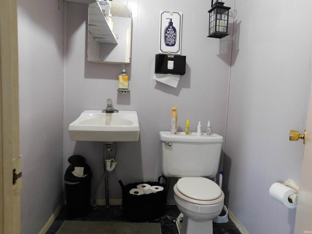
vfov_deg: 56.8
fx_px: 216
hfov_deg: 71.6
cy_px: 117
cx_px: 156
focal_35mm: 24
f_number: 3
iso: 400
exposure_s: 1/20
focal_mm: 4.1
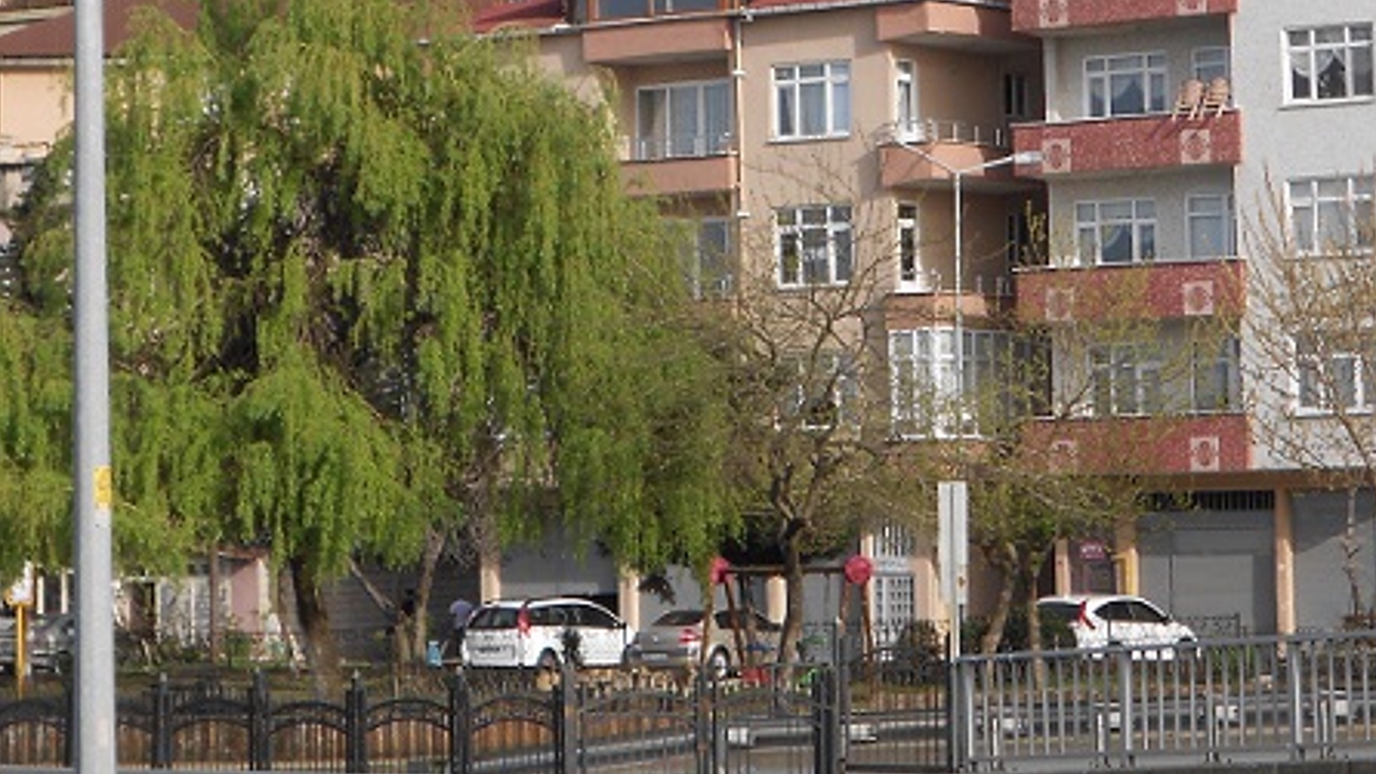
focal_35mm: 154
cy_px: 63
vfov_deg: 7.9
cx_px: 608
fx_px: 5620
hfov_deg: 14.0
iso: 80
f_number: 5.8
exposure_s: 1/320
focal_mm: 13.5
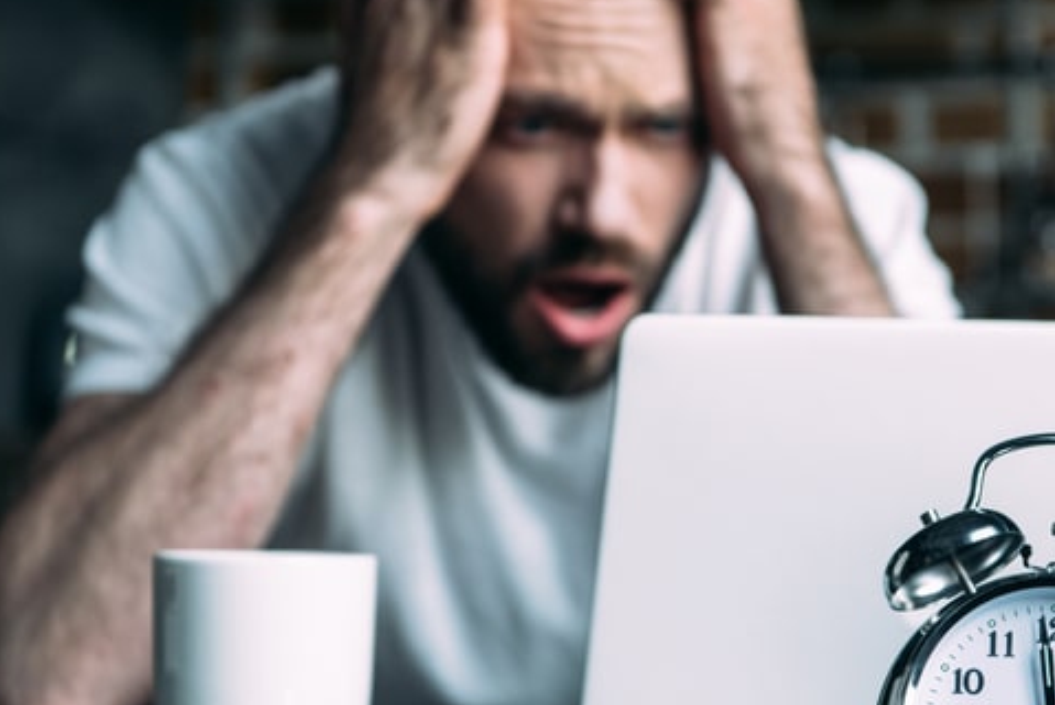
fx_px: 4281
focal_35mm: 146
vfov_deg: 9.4
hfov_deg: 14.0
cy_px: 402
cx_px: 719
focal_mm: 70
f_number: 4
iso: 640
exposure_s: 1/160
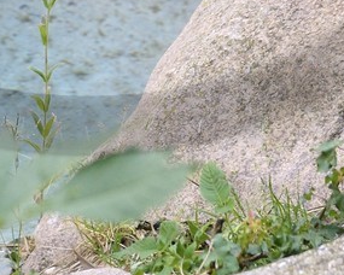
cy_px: -346
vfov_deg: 4.8
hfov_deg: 6.1
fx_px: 3217
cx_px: 87
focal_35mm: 316
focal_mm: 60
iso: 800
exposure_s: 1/320
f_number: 4
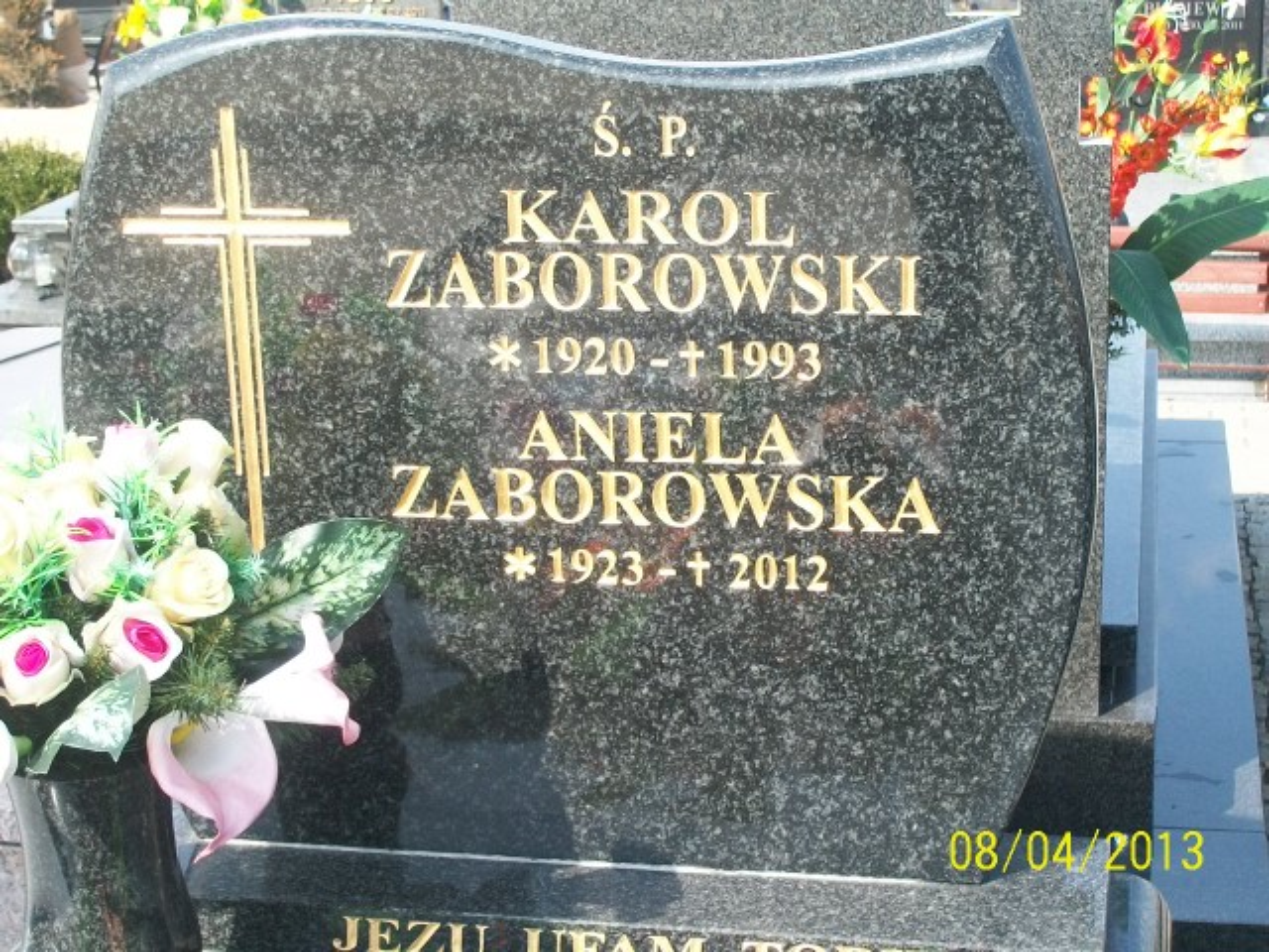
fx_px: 2566
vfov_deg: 21.0
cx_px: 634
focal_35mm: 70
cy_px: 476
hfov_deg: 27.8
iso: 80
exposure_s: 1/250
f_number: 3.8
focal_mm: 11.6
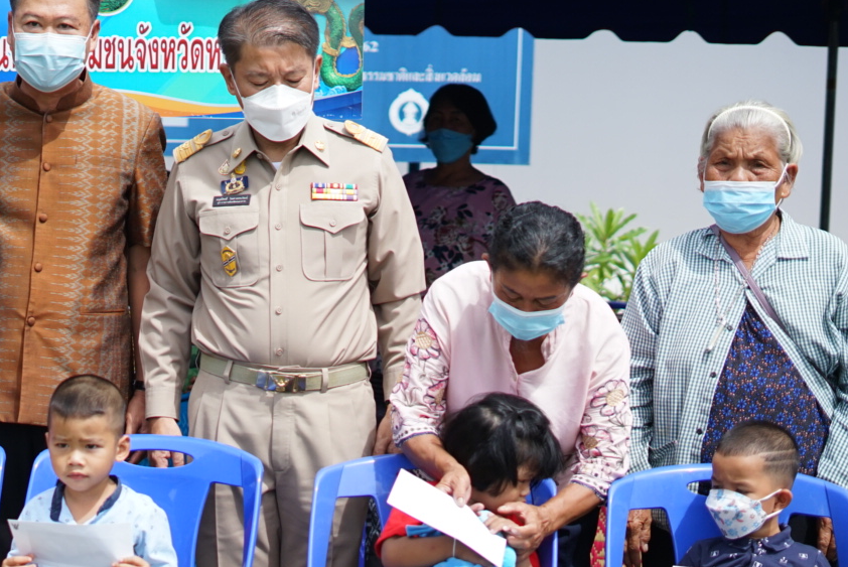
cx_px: 161
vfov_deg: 14.3
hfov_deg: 21.0
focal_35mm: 96
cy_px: 283
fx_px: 2263
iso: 400
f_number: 2
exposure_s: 1/8000
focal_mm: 50
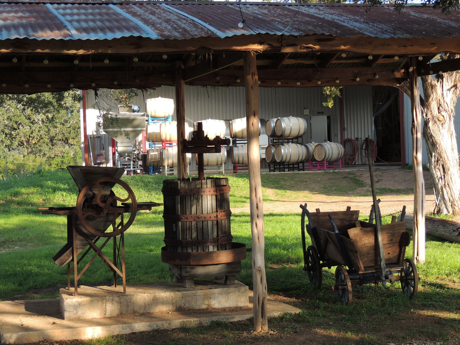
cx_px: 230
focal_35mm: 75
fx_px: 997
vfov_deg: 19.6
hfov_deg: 26.0
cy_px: 172
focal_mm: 13.3
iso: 100
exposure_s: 1/125
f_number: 3.9
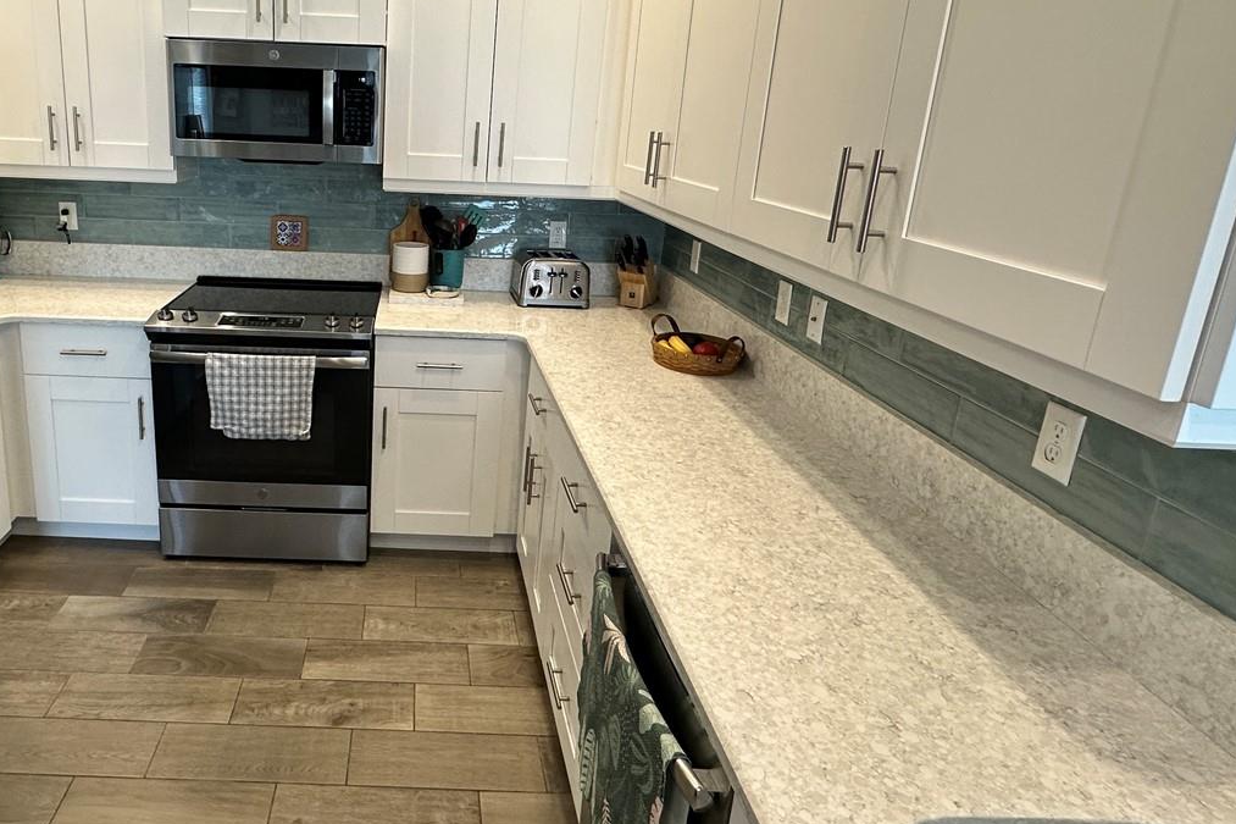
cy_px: 313
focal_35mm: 23
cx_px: 420
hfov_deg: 74.0
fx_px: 789
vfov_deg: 54.5
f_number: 2.2
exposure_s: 1/120
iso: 200
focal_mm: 2.22
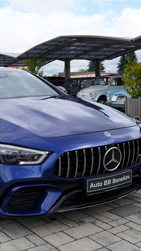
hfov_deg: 23.1
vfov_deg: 40.6
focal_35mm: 51
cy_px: 126
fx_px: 339
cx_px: 28
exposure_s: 1/250
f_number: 7.1
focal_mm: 32
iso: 100
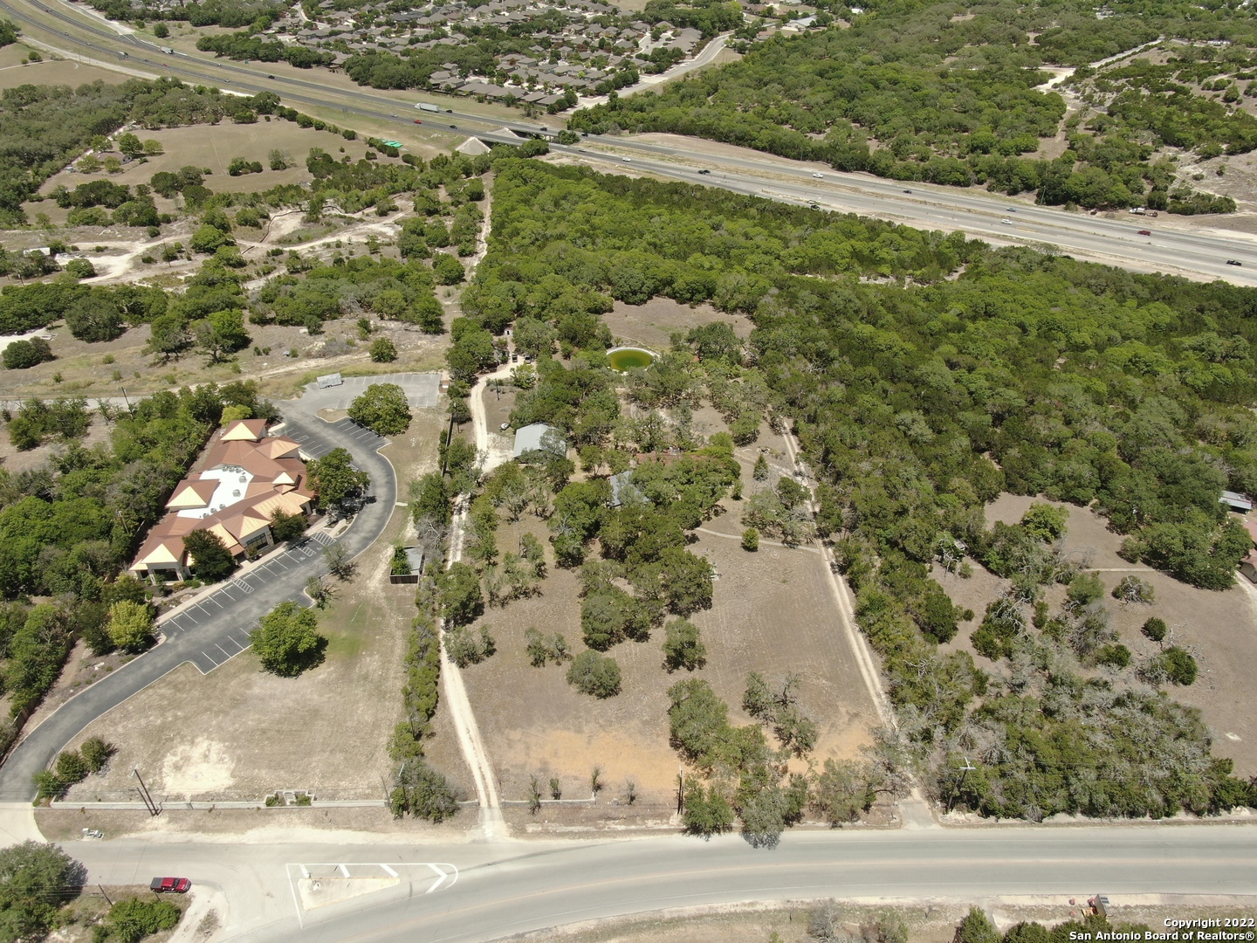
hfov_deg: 71.6
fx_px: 872
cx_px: 628
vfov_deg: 56.8
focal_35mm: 24
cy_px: 472
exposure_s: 1/60
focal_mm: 4.39
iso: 100
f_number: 2.8
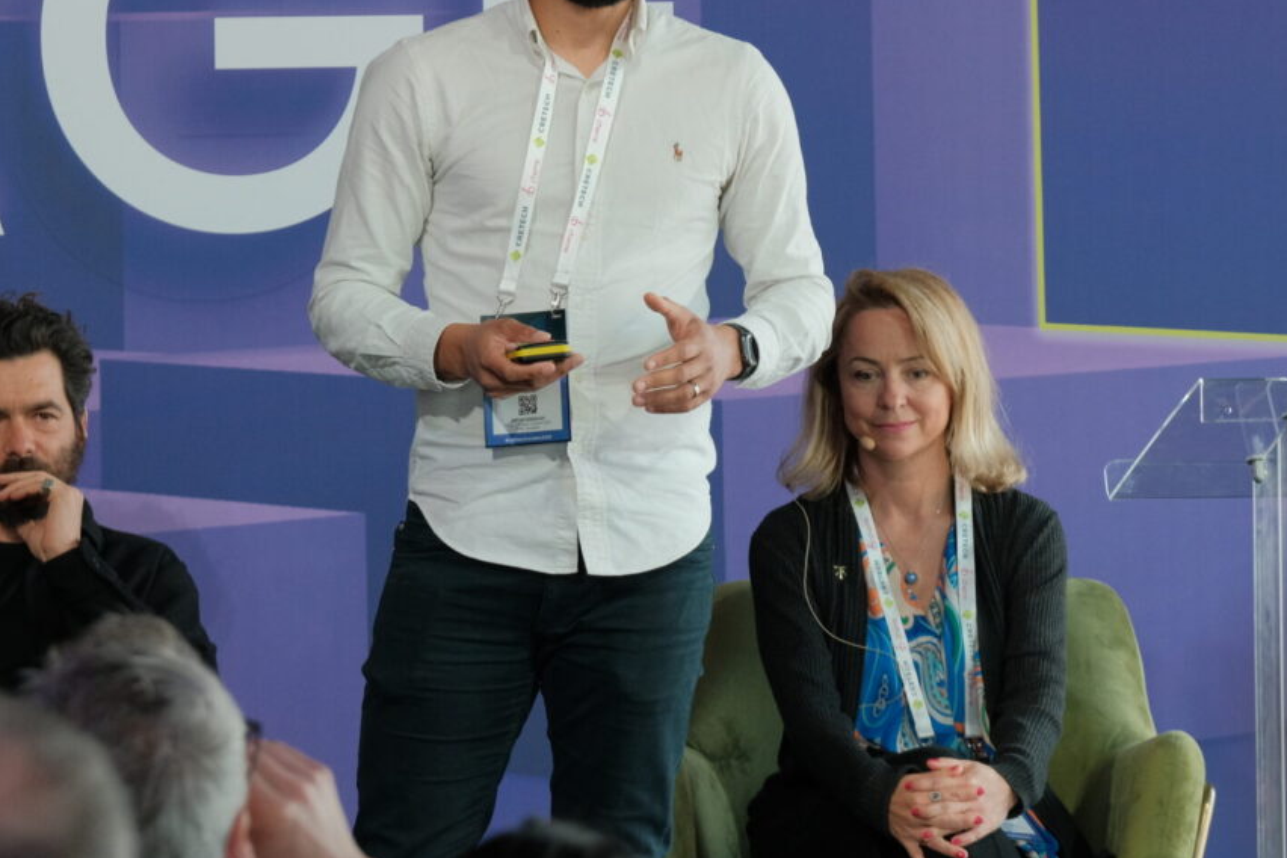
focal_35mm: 265
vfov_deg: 5.2
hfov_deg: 7.8
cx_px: 675
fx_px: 9473
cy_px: 248
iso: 1000
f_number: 5
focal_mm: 98.2
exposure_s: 1/250
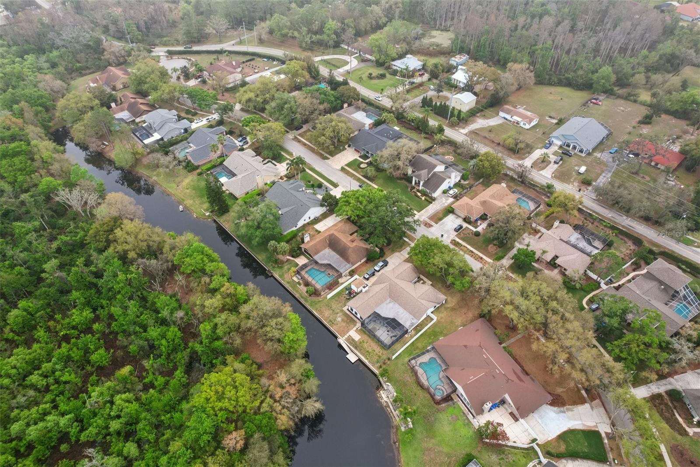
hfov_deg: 78.6
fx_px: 428
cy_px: 234
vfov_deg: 57.2
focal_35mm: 22
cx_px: 350
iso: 100
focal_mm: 8.4
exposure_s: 1/320
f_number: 2.8
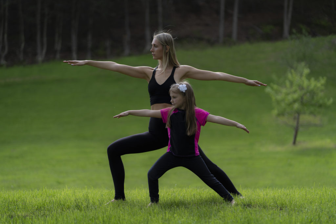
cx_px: 168
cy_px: 112
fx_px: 793
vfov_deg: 16.1
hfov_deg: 23.9
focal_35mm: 85
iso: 100
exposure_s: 1/1600
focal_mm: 85
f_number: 1.8
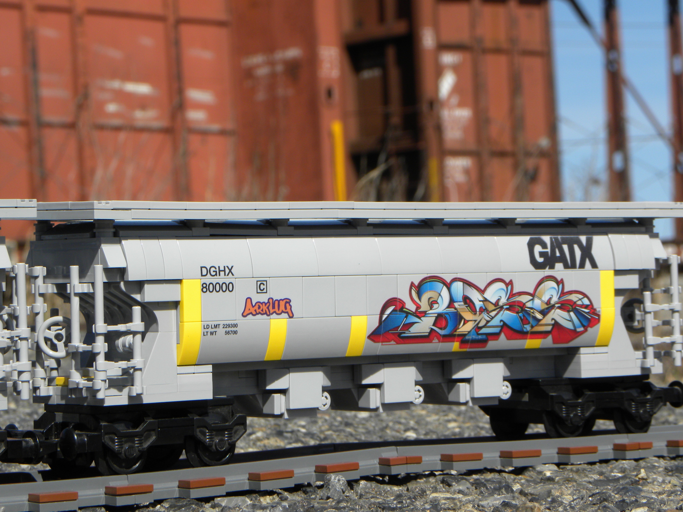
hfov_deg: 15.3
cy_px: 256
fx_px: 2545
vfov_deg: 11.5
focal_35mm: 129
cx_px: 342
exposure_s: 1/362
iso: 64
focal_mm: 23
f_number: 6.3
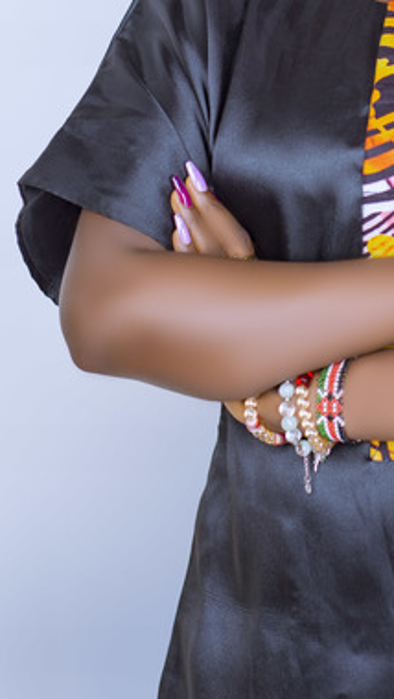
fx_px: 1967
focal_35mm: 106
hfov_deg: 11.3
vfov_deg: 19.7
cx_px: 395
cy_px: 44
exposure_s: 1/160
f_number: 3.2
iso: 160
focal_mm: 50
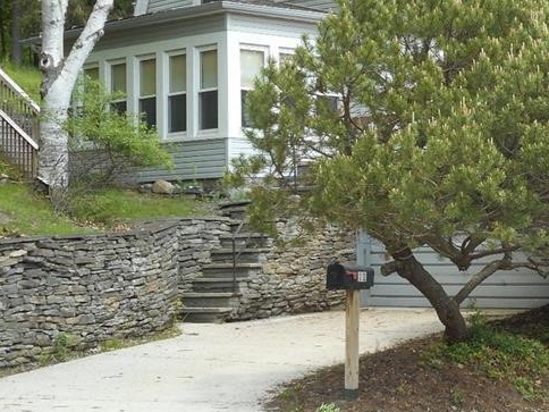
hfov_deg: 20.4
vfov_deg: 15.9
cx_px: 558
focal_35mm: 93
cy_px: 182
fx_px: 1475
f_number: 4.7
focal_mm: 7.9
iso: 80
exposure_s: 1/80
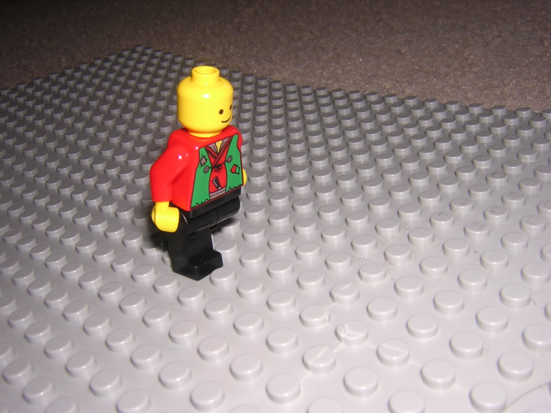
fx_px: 573
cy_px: 206
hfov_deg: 51.4
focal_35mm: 36
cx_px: 276
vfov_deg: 39.7
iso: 100
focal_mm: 4.7
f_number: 5.2
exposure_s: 1/60.1
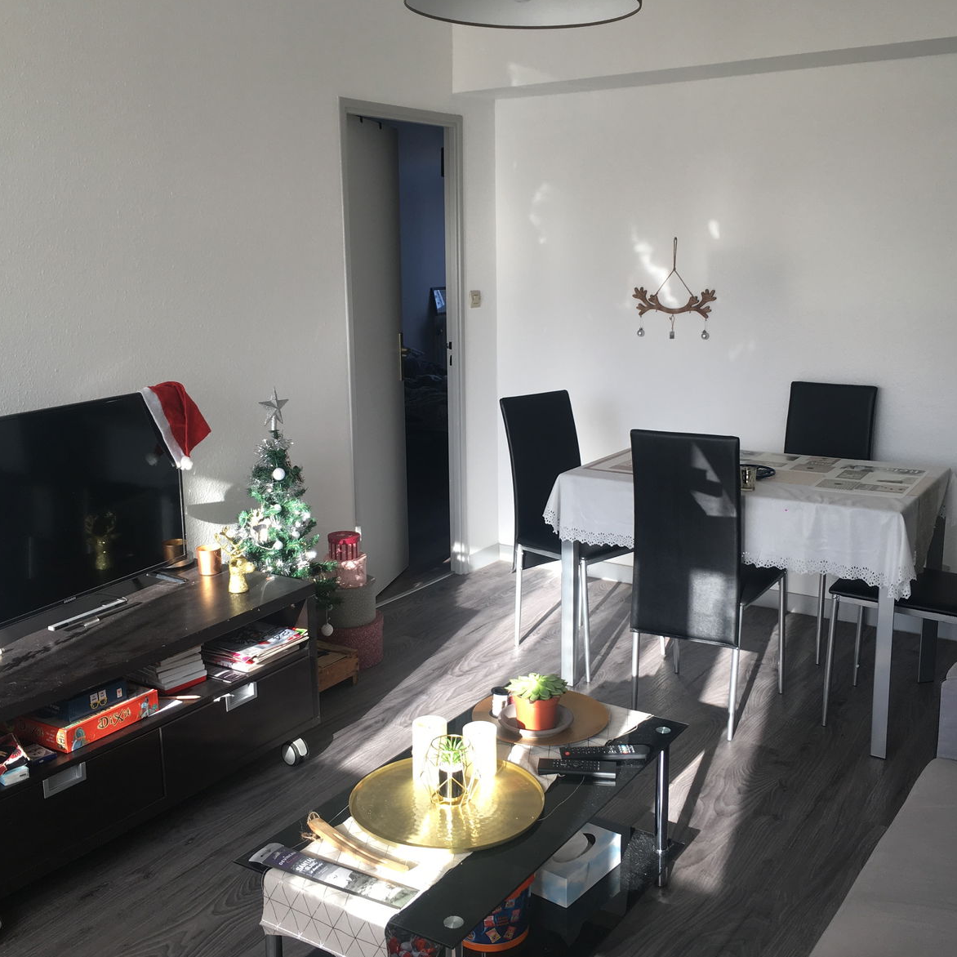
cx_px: 488
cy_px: 473
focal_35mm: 35
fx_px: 1095
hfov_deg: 47.2
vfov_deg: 47.2
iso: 25
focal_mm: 4.15
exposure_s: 1/118
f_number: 2.2
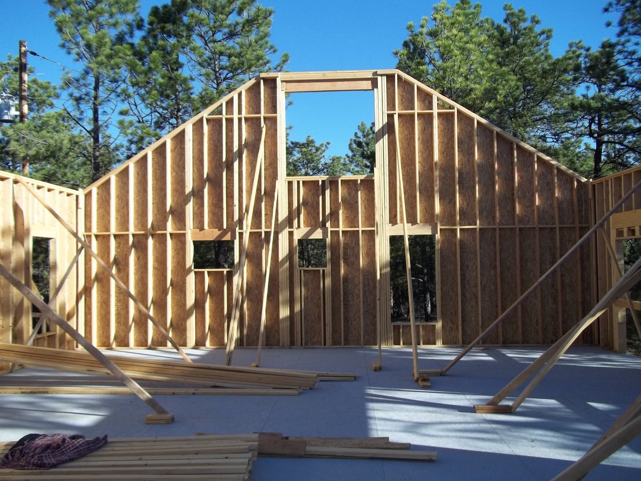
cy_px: 240
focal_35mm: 32
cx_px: 320
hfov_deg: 56.8
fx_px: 593
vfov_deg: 44.2
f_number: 2.9
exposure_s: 1/1000
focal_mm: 5.7
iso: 100
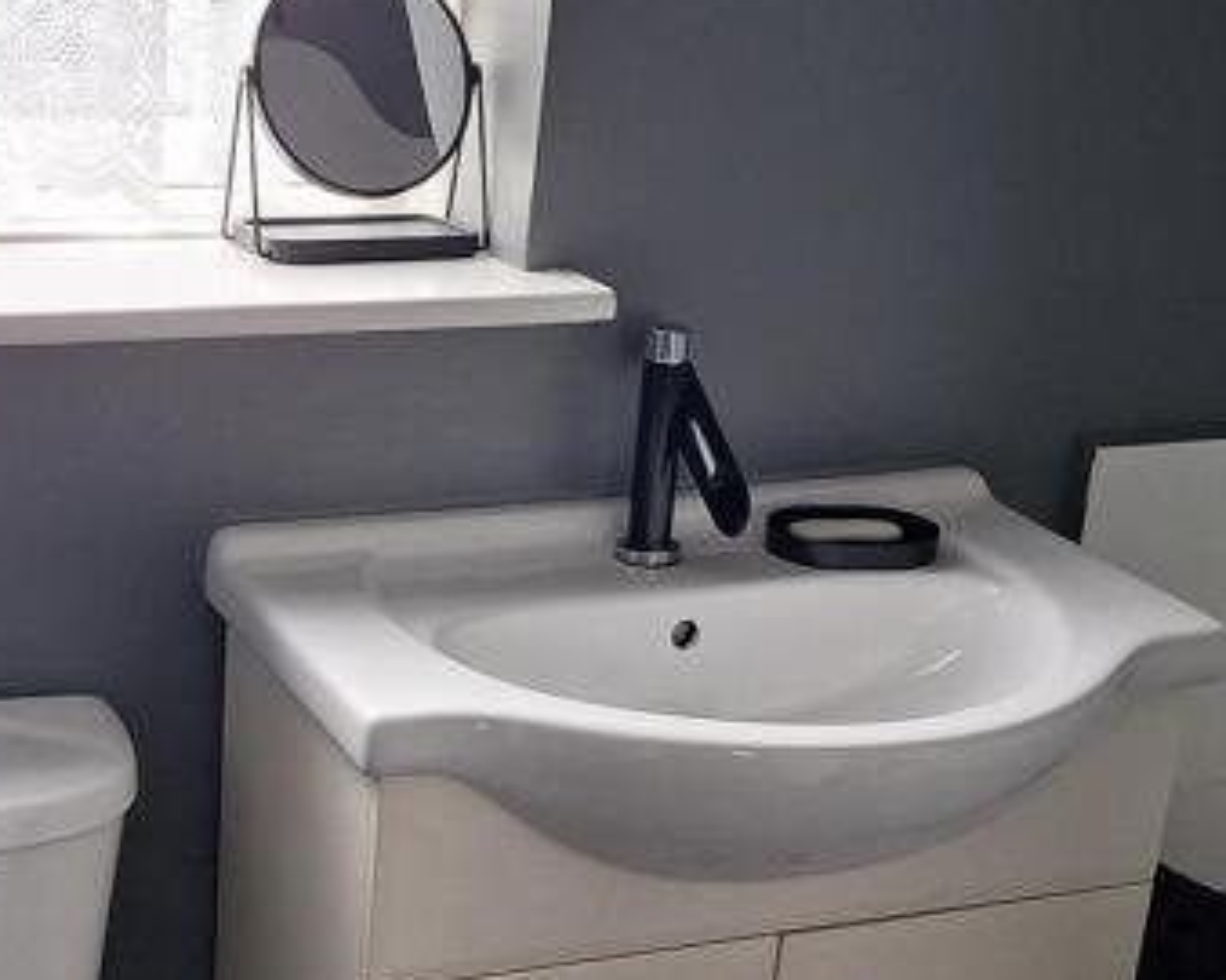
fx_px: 2466
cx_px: 355
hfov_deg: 27.6
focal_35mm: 68
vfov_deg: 22.3
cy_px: 675
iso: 100
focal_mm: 5.54
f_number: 1.8
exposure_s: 1/50
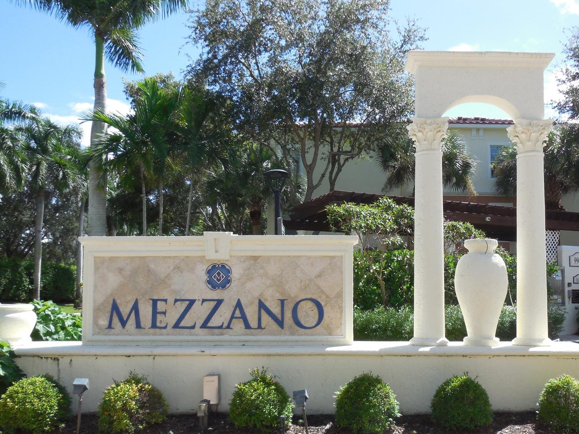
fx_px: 569
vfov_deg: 41.6
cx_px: 363
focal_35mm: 34
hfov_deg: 53.4
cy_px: 258
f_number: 3.1
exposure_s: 1/800
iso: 125
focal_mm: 4.5
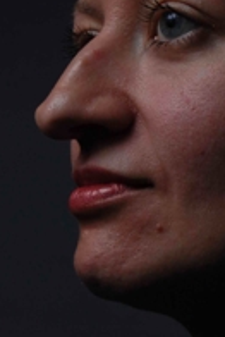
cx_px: 208
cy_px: 205
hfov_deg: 8.0
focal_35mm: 172
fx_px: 1606
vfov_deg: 12.0
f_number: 6.3
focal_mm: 35
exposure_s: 1/60
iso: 100
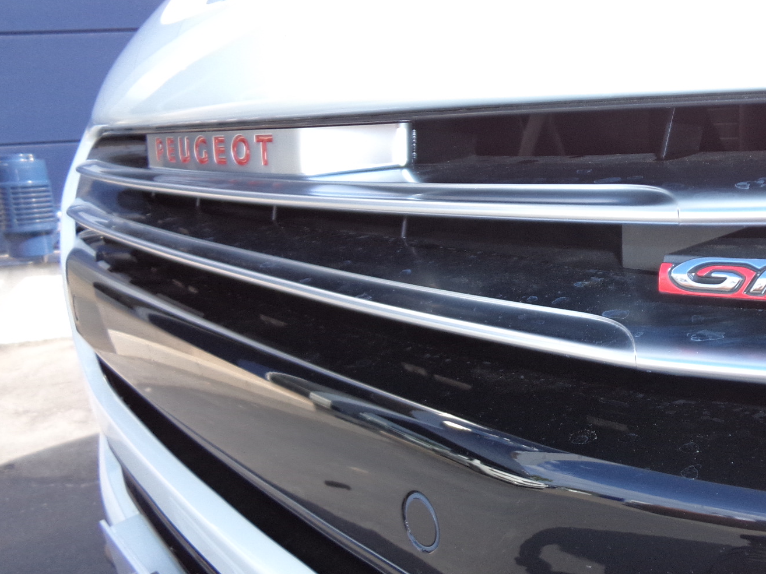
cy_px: 315
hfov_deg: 47.5
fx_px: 841
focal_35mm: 38
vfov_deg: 37.7
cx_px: 558
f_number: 3.3
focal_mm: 4.6
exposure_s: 1/200
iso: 80
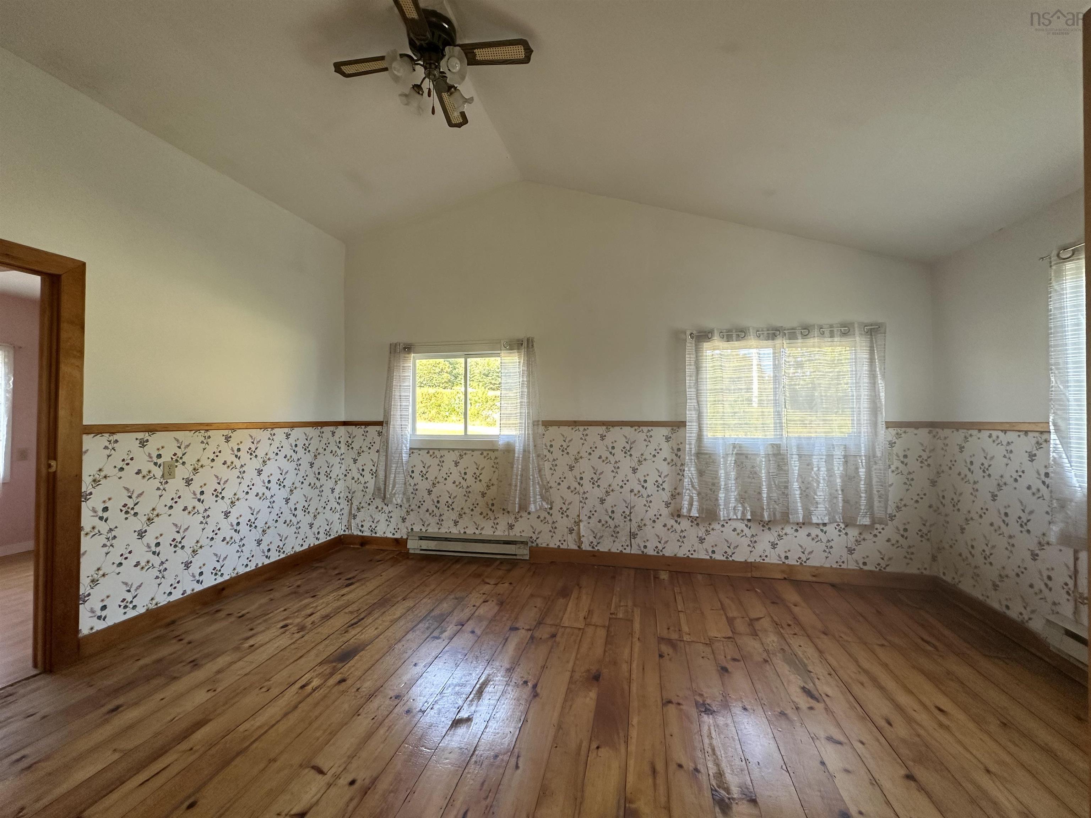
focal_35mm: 14
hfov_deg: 102.1
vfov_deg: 85.7
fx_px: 441
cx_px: 546
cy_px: 409
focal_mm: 2.22
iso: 160
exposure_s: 1/99
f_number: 2.2
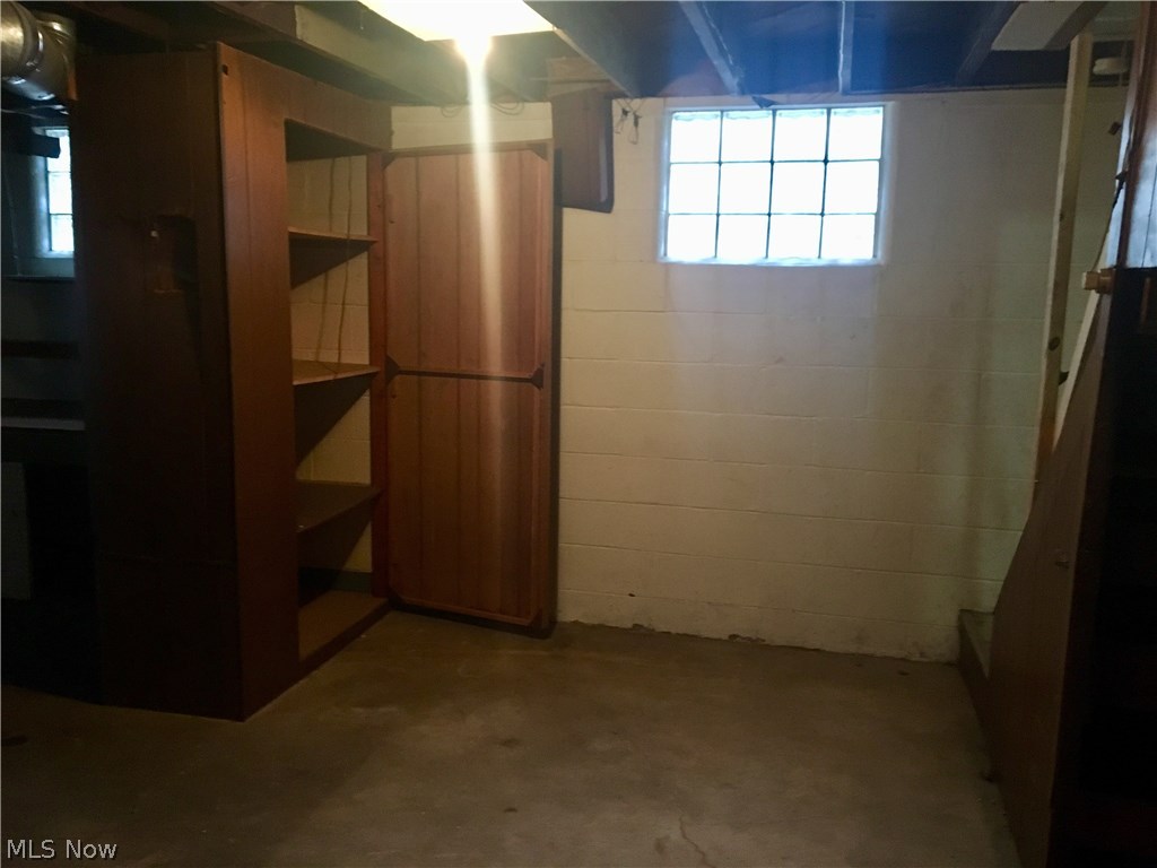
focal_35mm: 29
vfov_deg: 48.2
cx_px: 578
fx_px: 969
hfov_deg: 61.7
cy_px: 434
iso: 250
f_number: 2.2
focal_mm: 4.15
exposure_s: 1/15
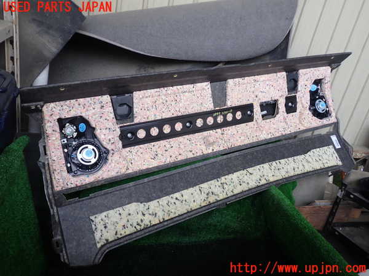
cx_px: 184
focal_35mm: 30
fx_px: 320
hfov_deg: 60.0
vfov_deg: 46.8
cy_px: 138
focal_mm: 5.4
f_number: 2.3
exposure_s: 1/80
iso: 100
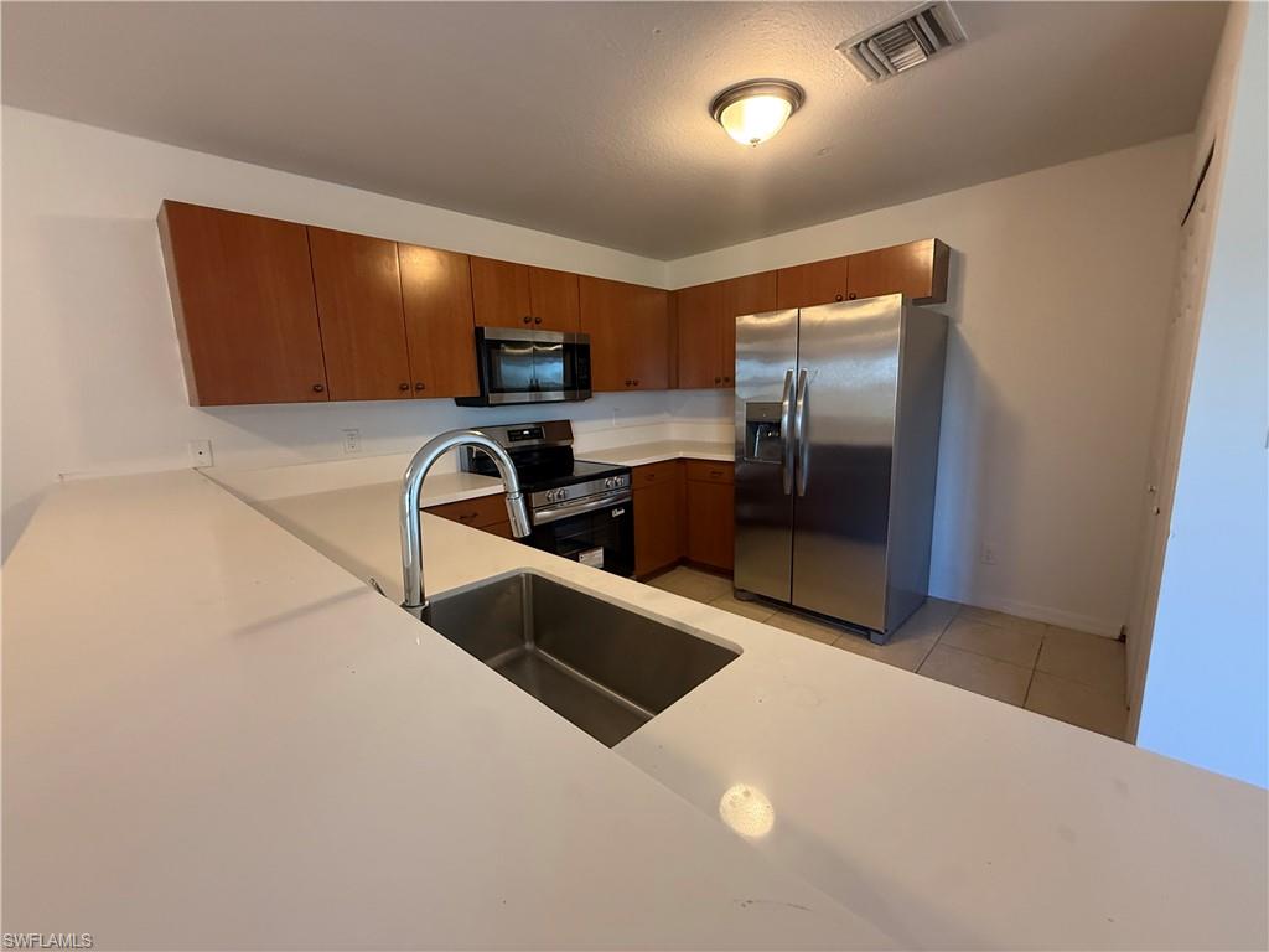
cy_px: 476
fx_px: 513
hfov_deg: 102.1
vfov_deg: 85.7
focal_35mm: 14
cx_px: 634
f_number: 2.2
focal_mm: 2.22
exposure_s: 1/60
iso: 400
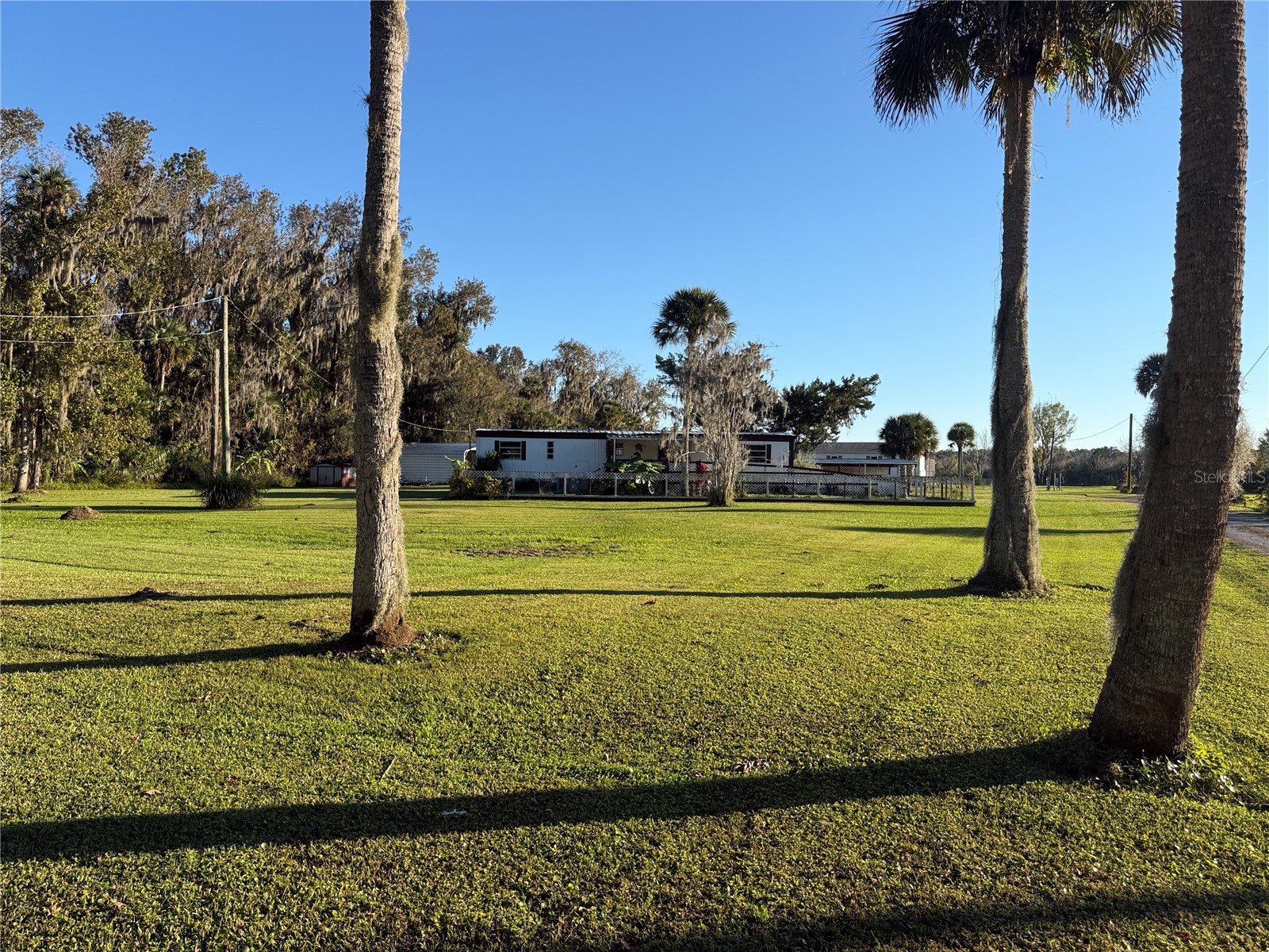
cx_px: 634
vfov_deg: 56.8
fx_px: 880
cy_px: 476
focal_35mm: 24
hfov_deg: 71.6
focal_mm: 6.76
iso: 80
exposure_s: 1/2907
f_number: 1.78
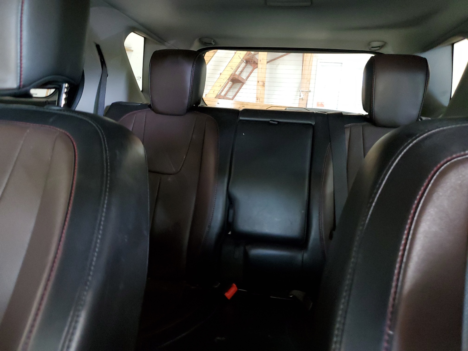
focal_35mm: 26
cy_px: 176
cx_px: 234
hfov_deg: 67.3
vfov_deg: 53.1
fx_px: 352
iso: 385
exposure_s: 1/15
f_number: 1.5
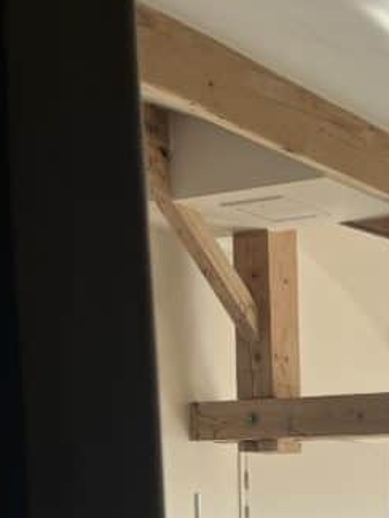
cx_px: 596
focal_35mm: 82
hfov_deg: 16.3
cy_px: 622
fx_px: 1228
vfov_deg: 22.0
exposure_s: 1/137
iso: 32
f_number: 1.6
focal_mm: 5.1
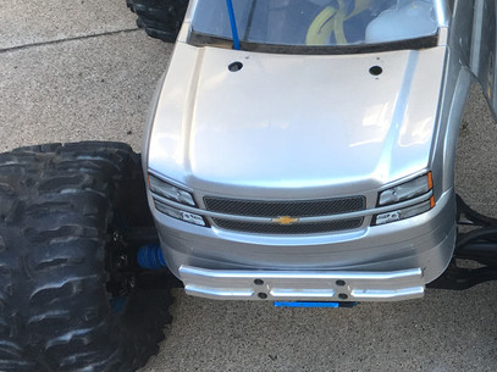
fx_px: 1091
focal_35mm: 76
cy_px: 111
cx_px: 583
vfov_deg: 19.3
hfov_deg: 23.6
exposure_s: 1/120
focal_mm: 4.15
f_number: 2.2
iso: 32
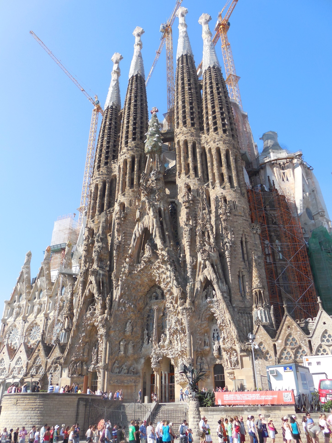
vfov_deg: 67.3
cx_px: 166
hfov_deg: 53.1
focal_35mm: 26
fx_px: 332
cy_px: 222
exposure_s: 1/640
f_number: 3.5
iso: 125
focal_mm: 4.6
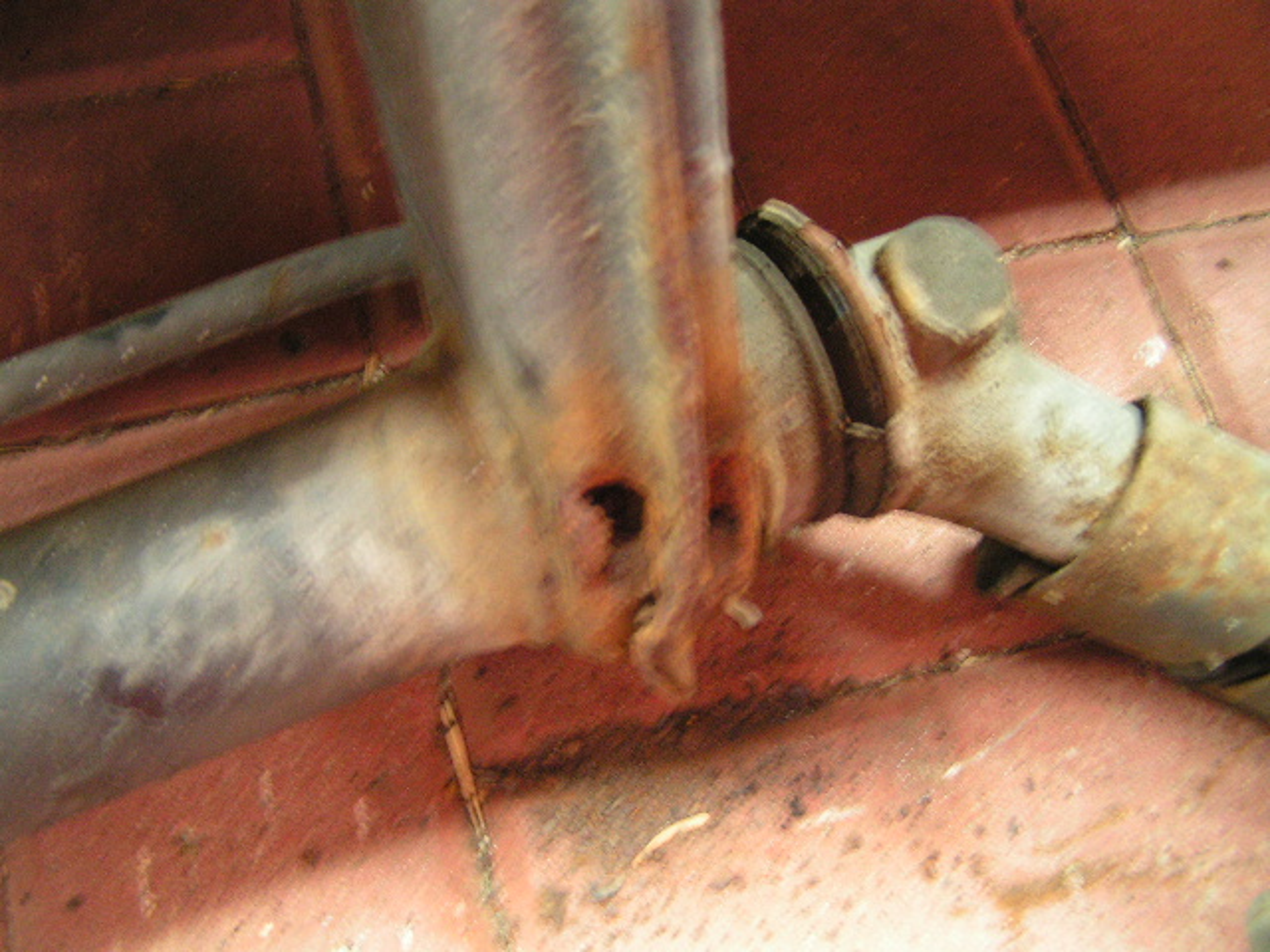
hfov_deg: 49.0
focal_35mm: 38
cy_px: 476
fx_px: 1394
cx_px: 635
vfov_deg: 37.7
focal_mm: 6.3
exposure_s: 1/3
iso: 200
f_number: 2.8
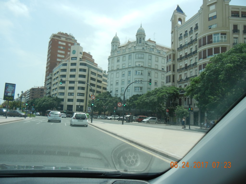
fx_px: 213
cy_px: 92
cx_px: 123
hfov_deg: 60.0
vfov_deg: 46.8
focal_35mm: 30
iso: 160
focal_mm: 5.4
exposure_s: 1/298
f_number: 7
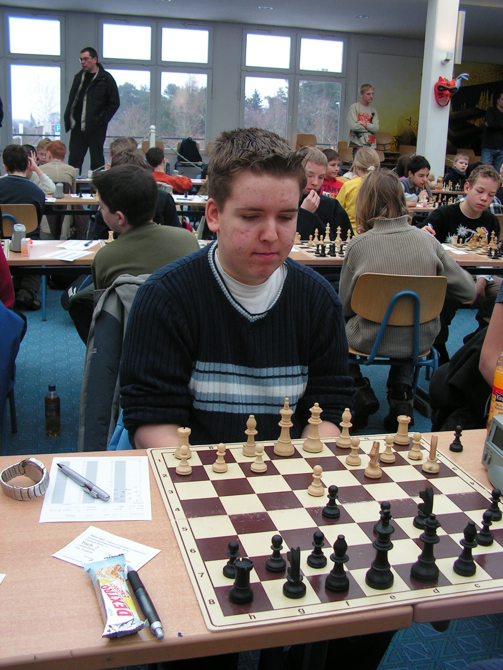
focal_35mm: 38
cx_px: 252
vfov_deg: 49.0
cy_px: 335
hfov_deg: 37.7
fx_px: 736
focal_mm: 6.4
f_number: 3.2
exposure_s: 1/40
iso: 100
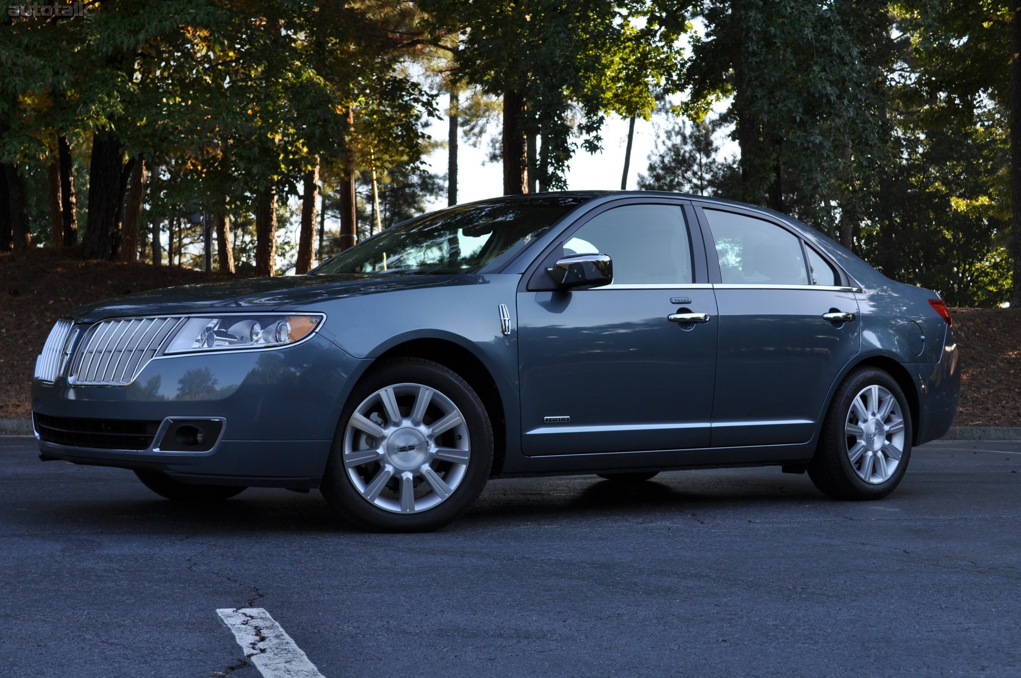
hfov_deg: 37.9
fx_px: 1487
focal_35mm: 52
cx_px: 510
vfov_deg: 25.7
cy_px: 339
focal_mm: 35
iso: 200
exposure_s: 1/200
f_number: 7.1
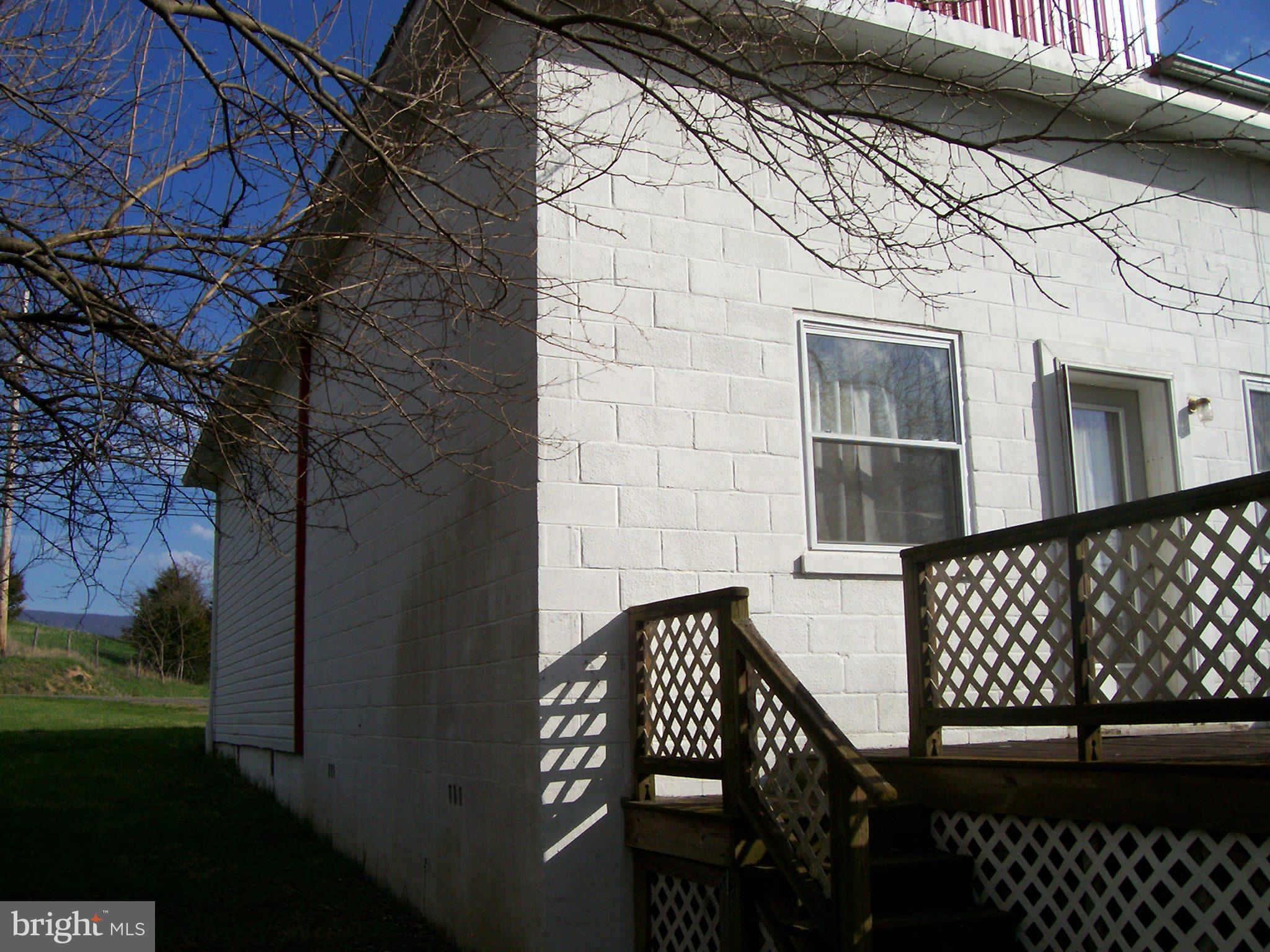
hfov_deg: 54.0
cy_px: 476
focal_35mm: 34
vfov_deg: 41.8
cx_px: 635
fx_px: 1247
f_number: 5.1
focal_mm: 5.6
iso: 80
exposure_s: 1/697
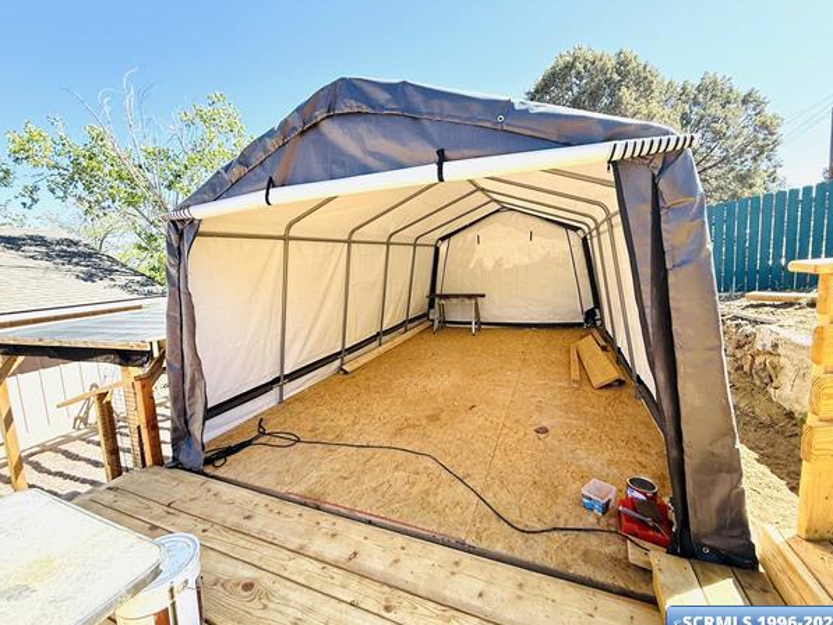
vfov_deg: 81.7
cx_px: 405
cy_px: 304
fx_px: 361
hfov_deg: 98.1
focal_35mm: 15
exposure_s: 1/372
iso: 64
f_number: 2.2
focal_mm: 2.22
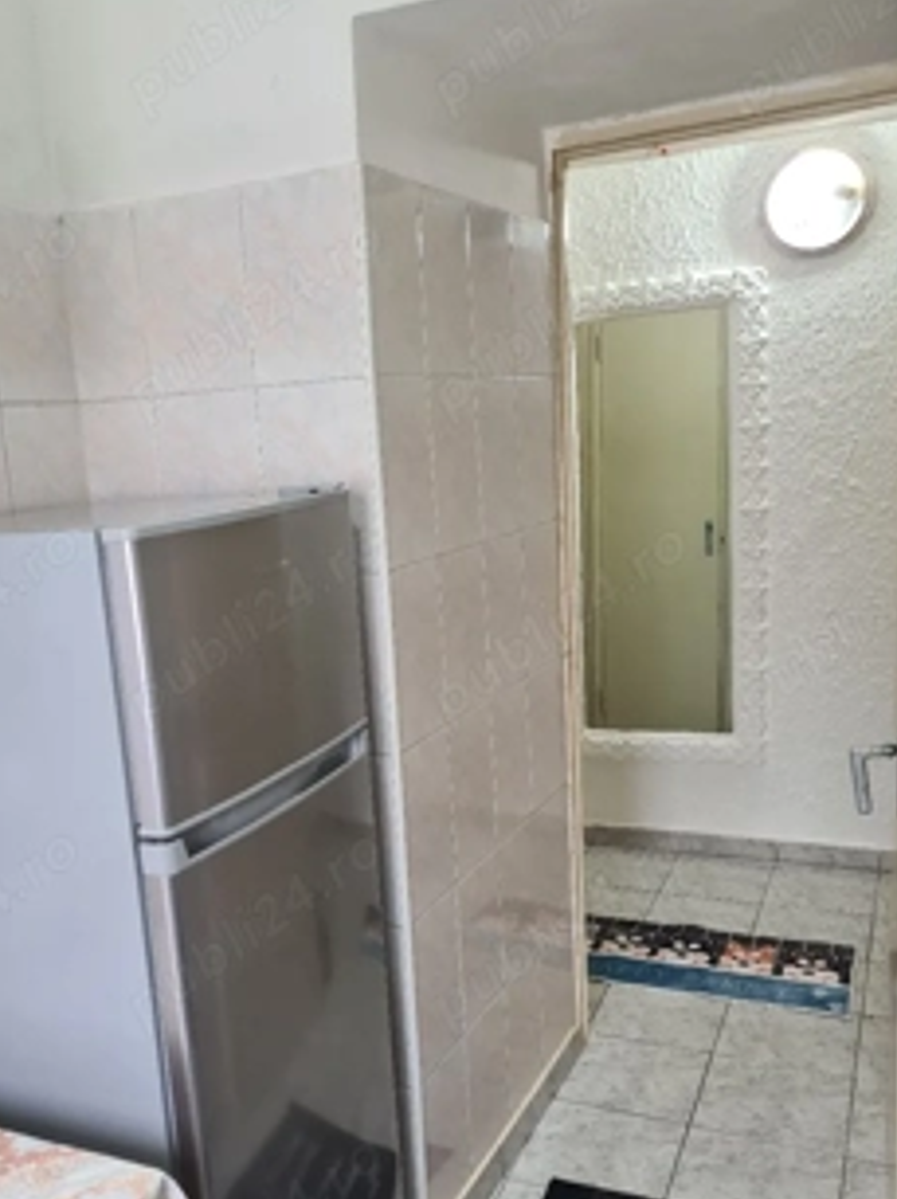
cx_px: 333
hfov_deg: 41.4
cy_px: 670
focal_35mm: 34
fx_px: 1176
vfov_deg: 53.9
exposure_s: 1/50
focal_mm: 5.4
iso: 125
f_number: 1.8
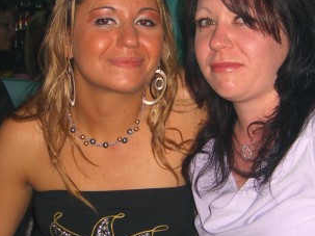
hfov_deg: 21.5
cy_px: 133
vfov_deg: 16.2
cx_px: 178
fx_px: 828
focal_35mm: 91
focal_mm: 9.5
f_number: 3.1
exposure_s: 1/60
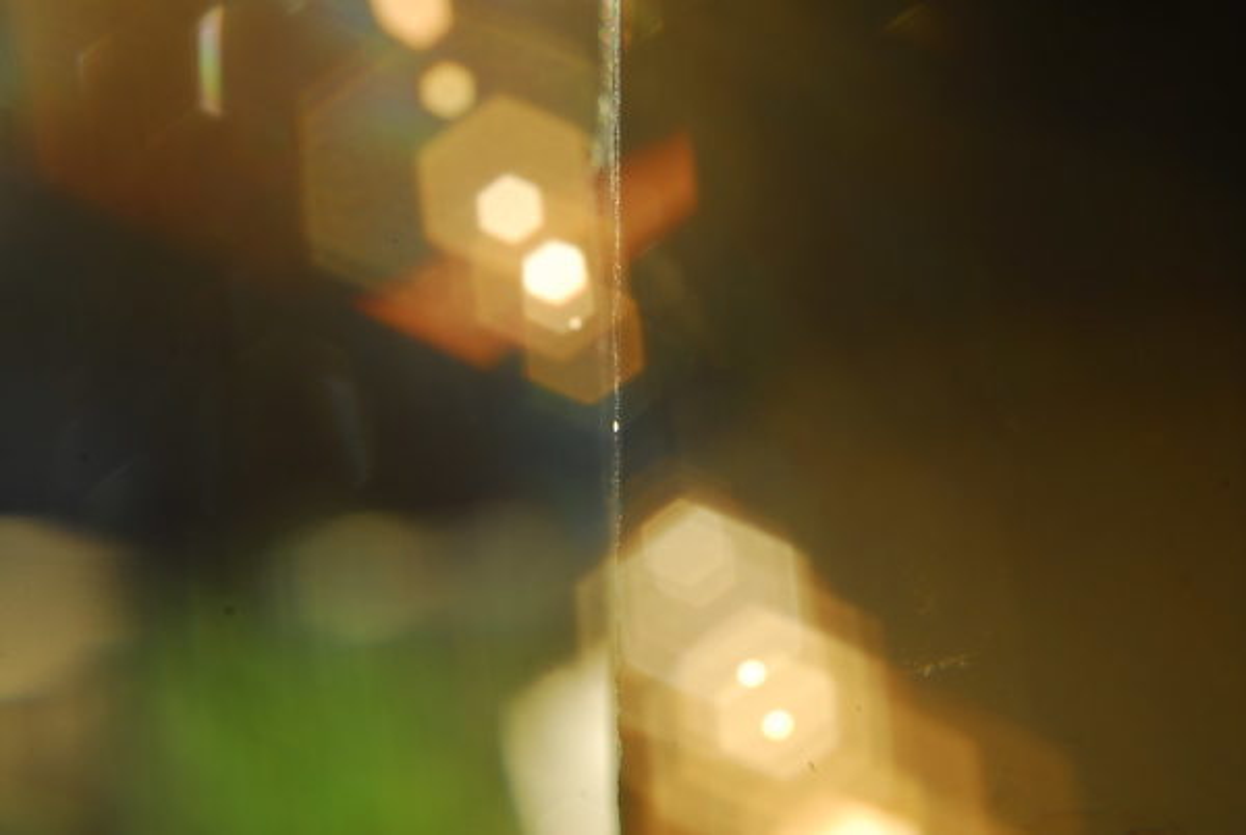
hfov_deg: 31.1
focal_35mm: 64
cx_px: 623
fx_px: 2236
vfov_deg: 21.2
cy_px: 418
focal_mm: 43
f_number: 16
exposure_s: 1/45
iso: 100
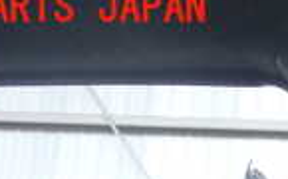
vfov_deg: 8.9
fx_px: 1034
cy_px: 432
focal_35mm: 132
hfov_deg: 14.7
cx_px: 441
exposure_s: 1/40
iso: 200
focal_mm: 5.4
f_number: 2.3
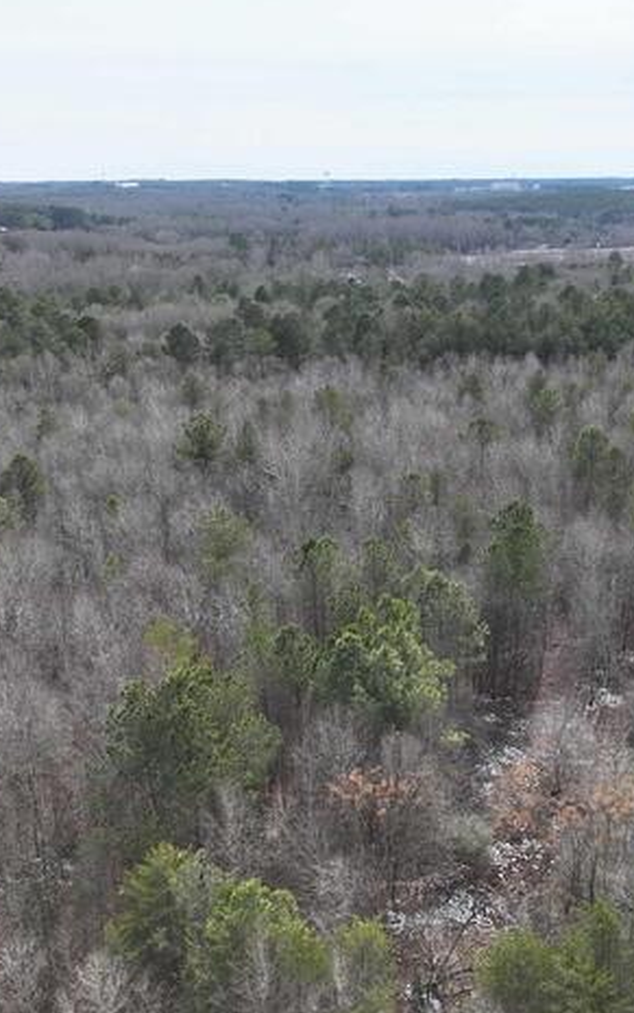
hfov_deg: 35.7
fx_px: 967
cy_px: 495
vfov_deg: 55.3
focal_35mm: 35
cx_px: 455
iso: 400
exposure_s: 1/400
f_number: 2.8
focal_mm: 12.29
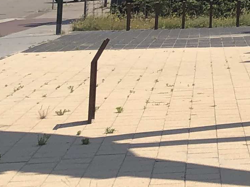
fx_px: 1098
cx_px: 445
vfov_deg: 9.0
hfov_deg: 12.0
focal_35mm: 152
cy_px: -231
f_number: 1.8
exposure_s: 1/3003
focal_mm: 4
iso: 20
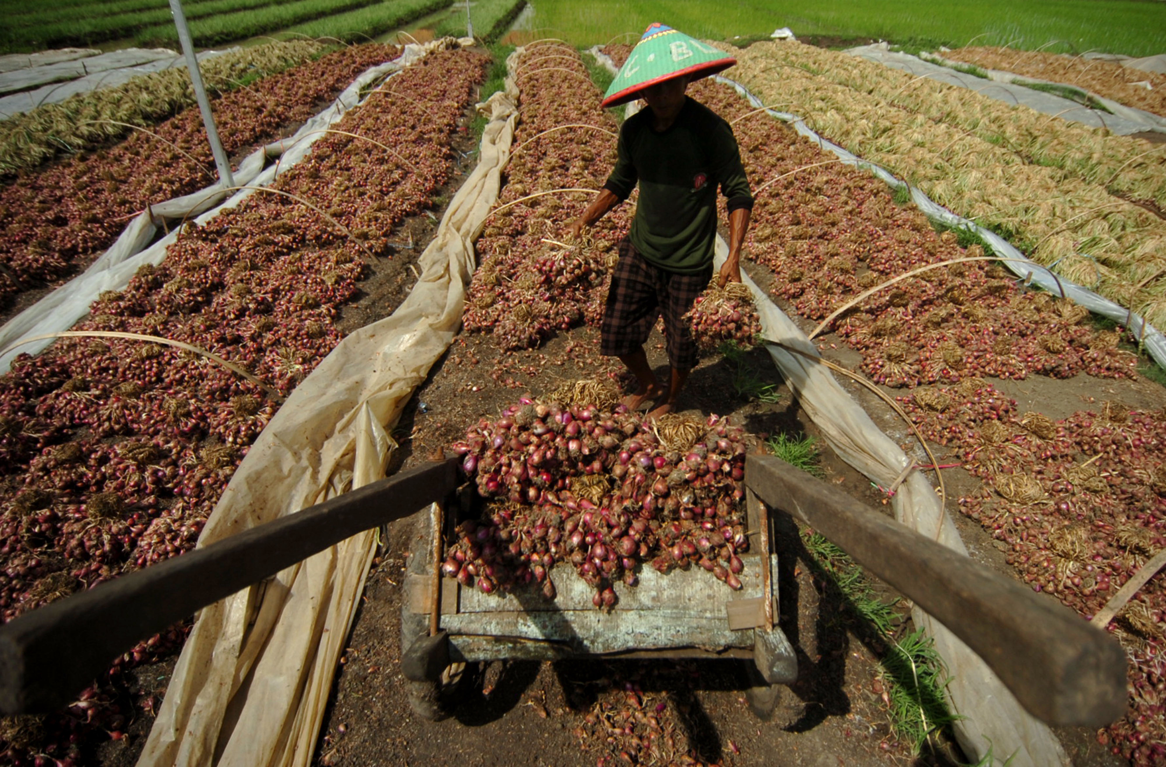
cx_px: 583
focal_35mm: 18
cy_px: 384
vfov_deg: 66.9
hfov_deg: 90.2
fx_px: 581
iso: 200
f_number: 4
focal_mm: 12
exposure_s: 1/4000
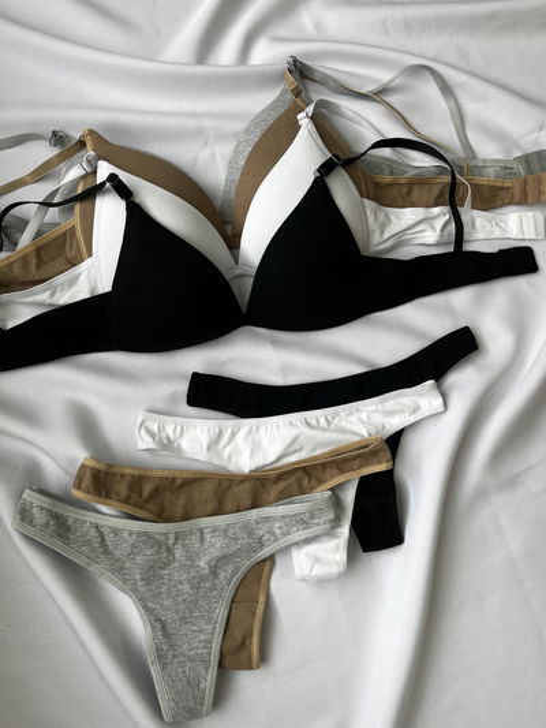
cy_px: 364
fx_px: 547
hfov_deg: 53.1
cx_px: 273
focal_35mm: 26
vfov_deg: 67.3
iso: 50
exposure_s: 1/100
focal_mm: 5.1
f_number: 1.6
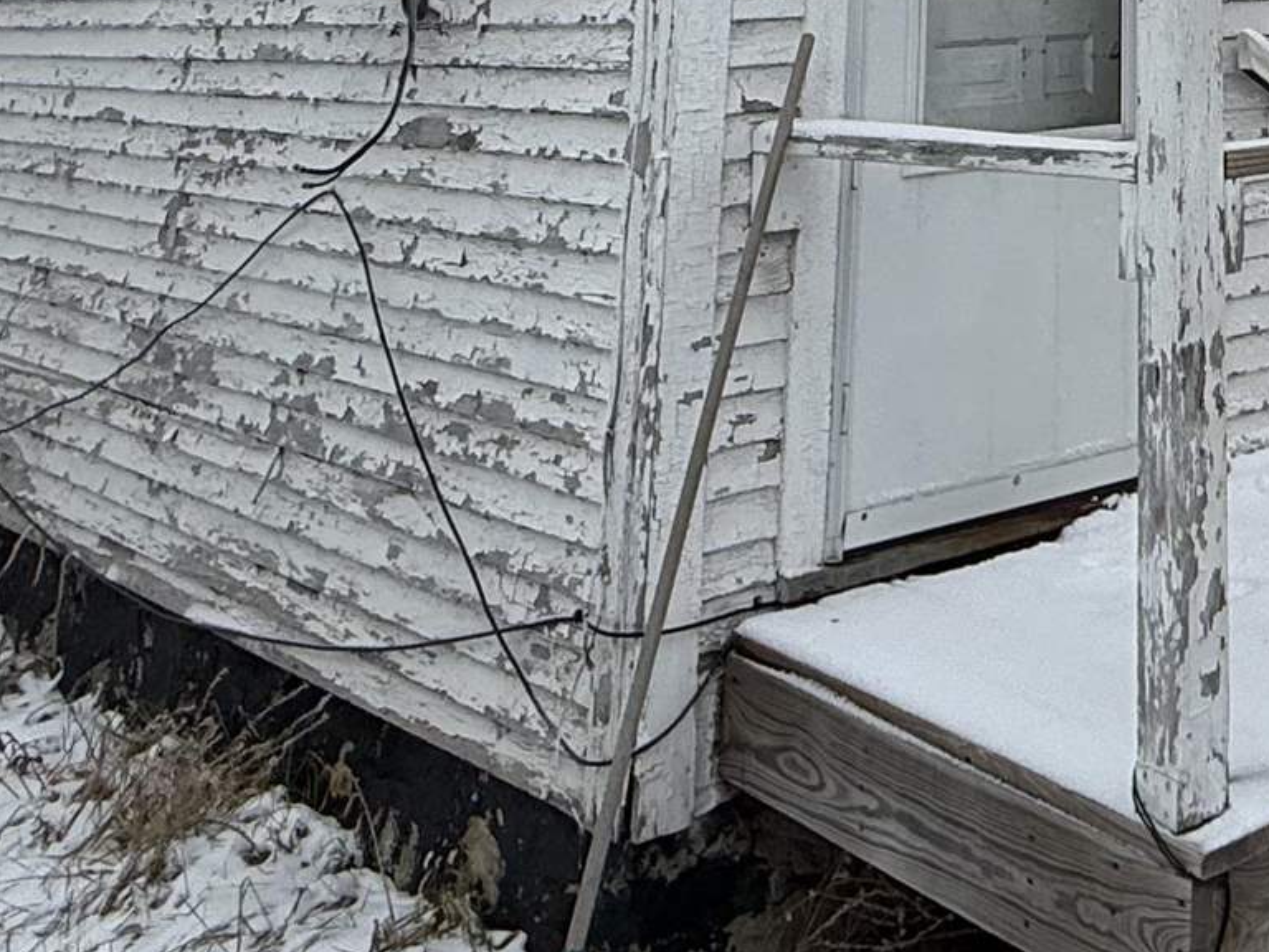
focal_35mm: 56
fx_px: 2053
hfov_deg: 30.7
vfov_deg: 20.8
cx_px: 1395
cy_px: -603
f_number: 2.2
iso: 50
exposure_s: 1/789
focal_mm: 2.22
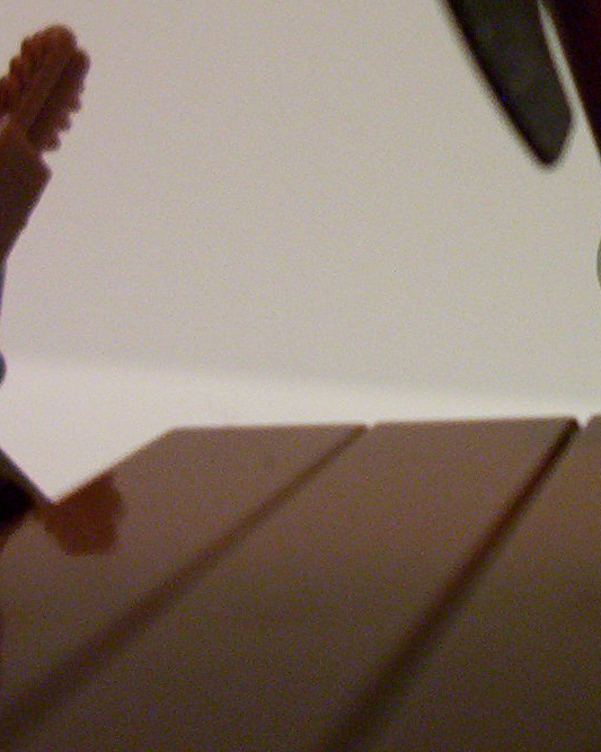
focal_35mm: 103
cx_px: 807
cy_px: 67
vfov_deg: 18.3
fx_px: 2292
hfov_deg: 14.3
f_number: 2.73
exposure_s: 1/8.05
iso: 200
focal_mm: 5.77
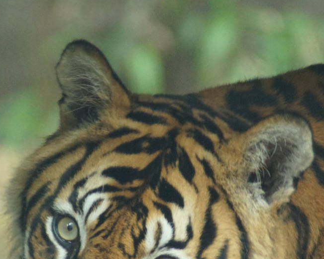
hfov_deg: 1.9
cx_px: 175
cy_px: 241
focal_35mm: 1033
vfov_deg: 1.5
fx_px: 9904
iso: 1600
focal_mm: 300
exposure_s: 1/160
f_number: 5.6
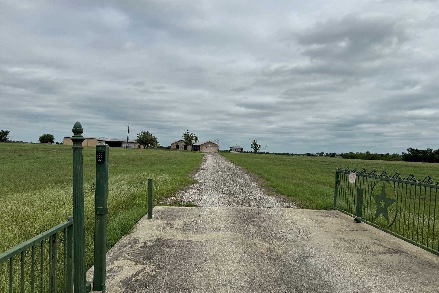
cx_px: 220
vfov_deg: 51.2
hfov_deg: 71.5
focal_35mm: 25
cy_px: 162
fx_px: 305
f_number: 1.78
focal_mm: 6.76
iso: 80
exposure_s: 1/12346
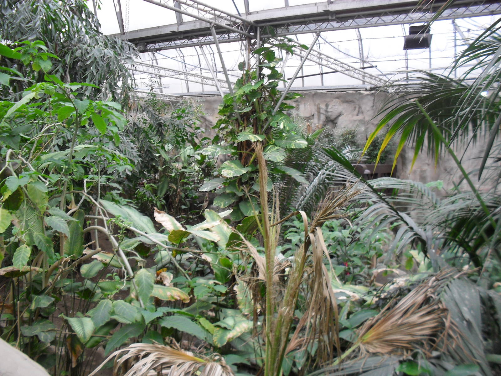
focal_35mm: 35
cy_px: 188
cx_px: 250
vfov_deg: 40.7
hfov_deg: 52.6
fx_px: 507
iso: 100
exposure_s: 1/30
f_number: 3.2
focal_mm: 6.3
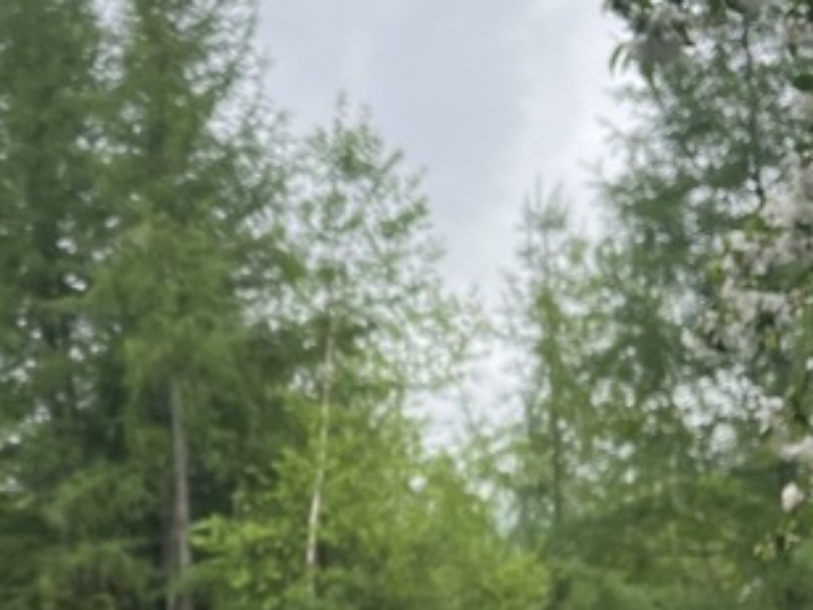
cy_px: 452
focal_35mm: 108
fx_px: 2537
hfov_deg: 17.7
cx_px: -24
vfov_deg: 13.7
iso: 50
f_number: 1.5
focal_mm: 5.7
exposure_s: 1/1135
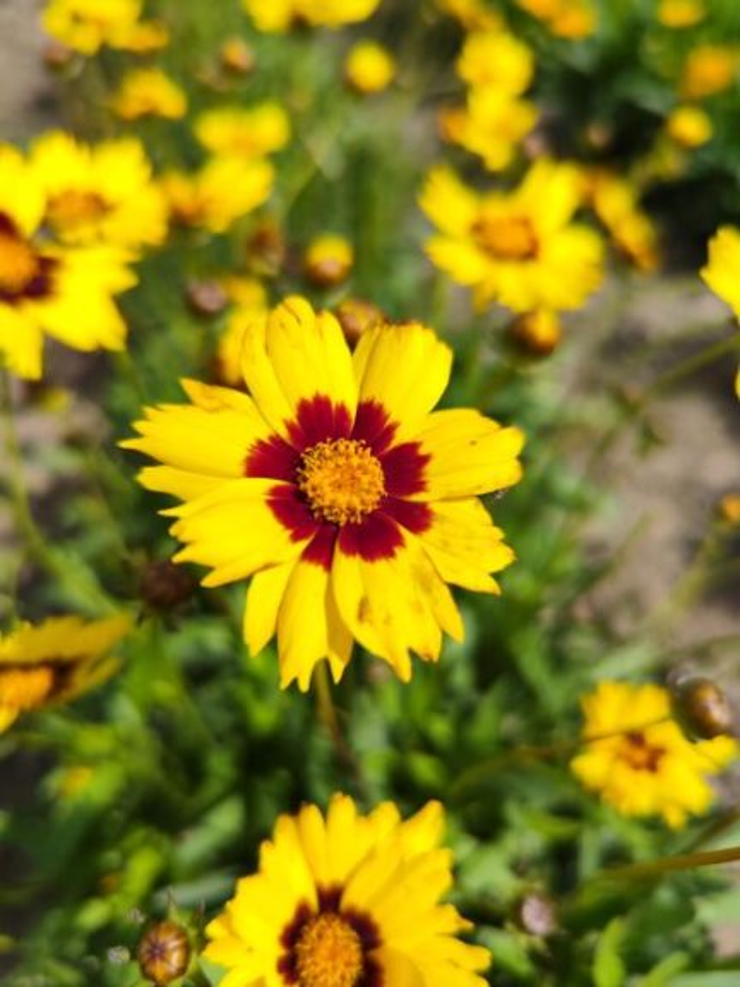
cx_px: 370
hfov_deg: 58.9
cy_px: 494
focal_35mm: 23
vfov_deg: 73.9
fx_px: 656
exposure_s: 1/1964
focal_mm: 7.01
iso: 100
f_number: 1.69
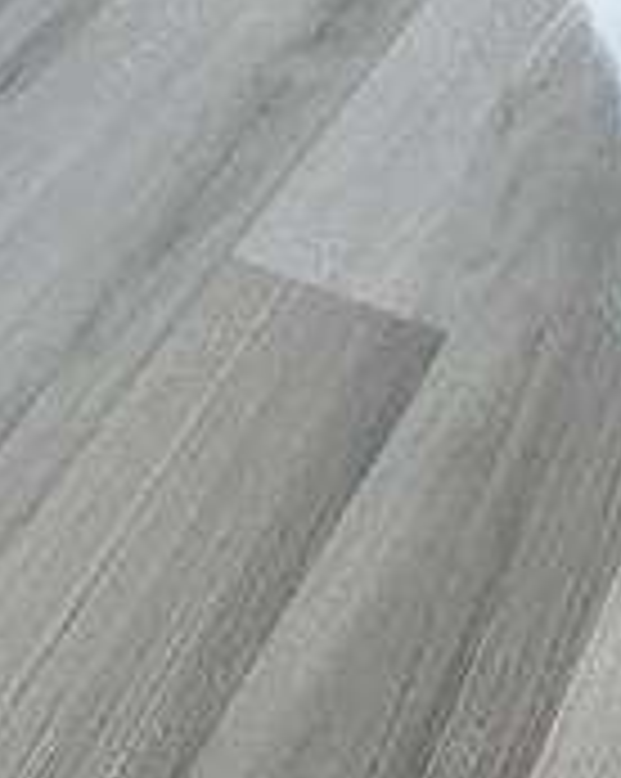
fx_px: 1197
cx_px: 662
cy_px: 27
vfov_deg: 33.4
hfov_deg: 27.0
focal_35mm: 52
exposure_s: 1/101
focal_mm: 6.3
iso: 500
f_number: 1.7
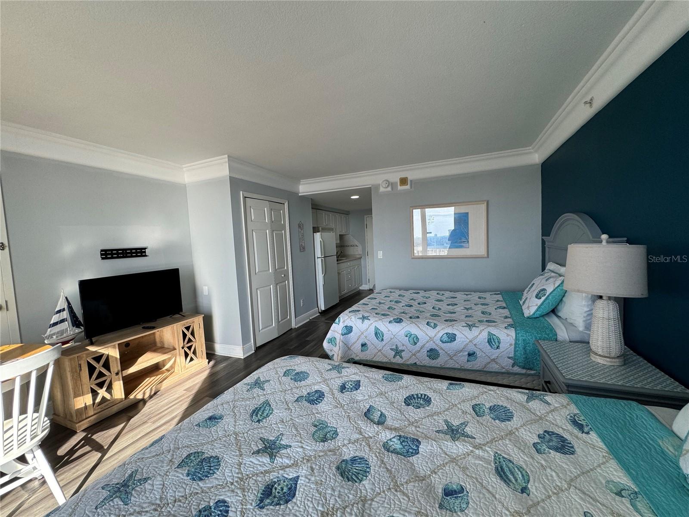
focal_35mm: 14
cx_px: 344
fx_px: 279
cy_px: 258
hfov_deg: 102.1
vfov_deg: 85.7
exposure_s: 1/120
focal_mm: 2.22
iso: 80
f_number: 2.2
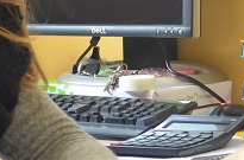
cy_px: 71
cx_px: 95
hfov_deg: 9.8
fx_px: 1425
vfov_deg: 6.5
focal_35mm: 211
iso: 400
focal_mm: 24
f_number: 5
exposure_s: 1/30
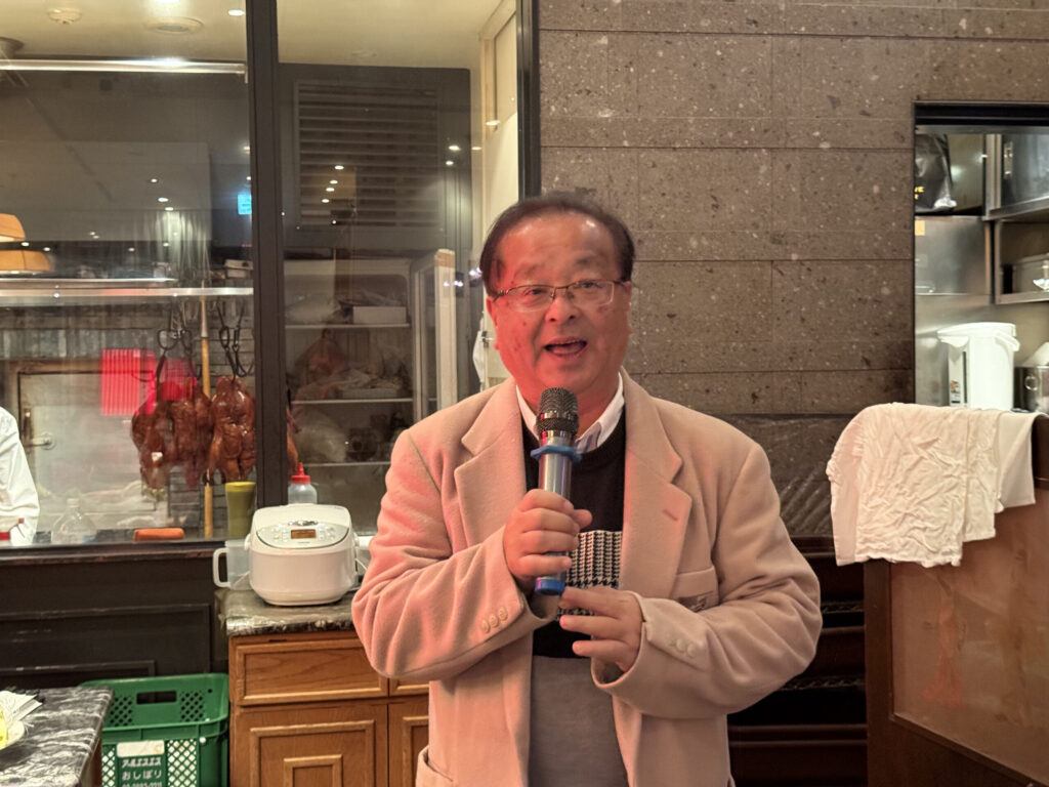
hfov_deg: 39.7
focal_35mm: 48
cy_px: 394
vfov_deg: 30.3
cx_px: 524
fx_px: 1455
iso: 500
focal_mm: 6.76
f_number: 1.78
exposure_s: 1/33
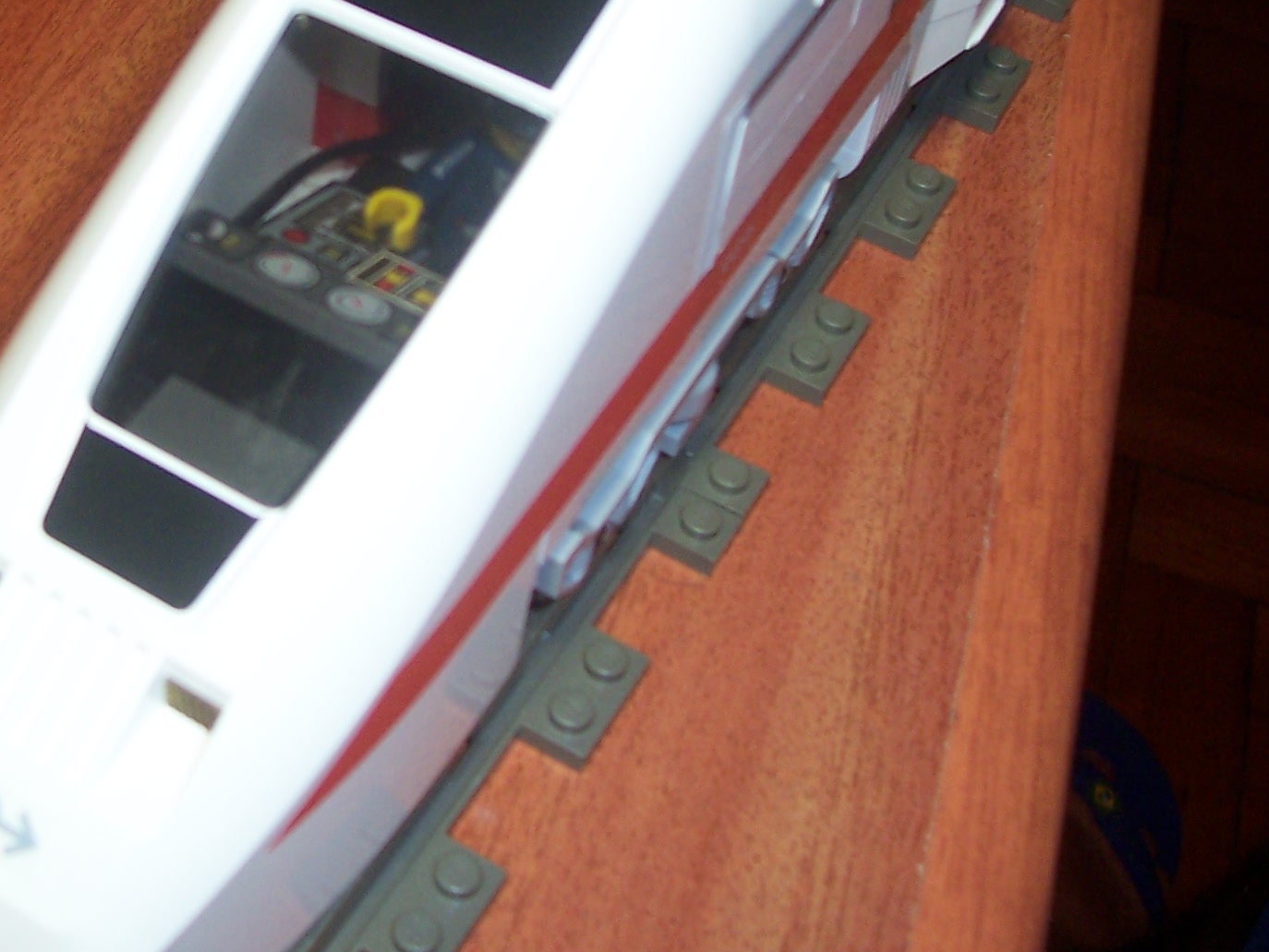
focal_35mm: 57
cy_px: 256
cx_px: 236
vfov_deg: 25.4
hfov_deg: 32.7
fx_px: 2090
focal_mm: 5.6
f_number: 2.7
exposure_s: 1/60
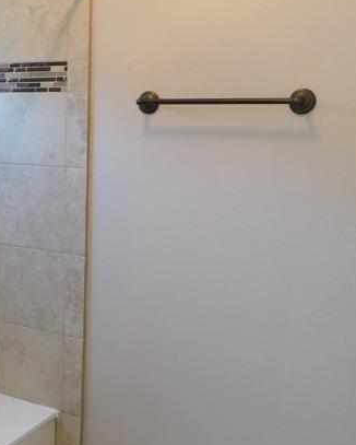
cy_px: 248
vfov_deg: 40.3
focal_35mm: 46
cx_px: 58
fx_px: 605
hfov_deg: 31.7
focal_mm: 5.3
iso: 200
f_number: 3.2
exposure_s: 1/30
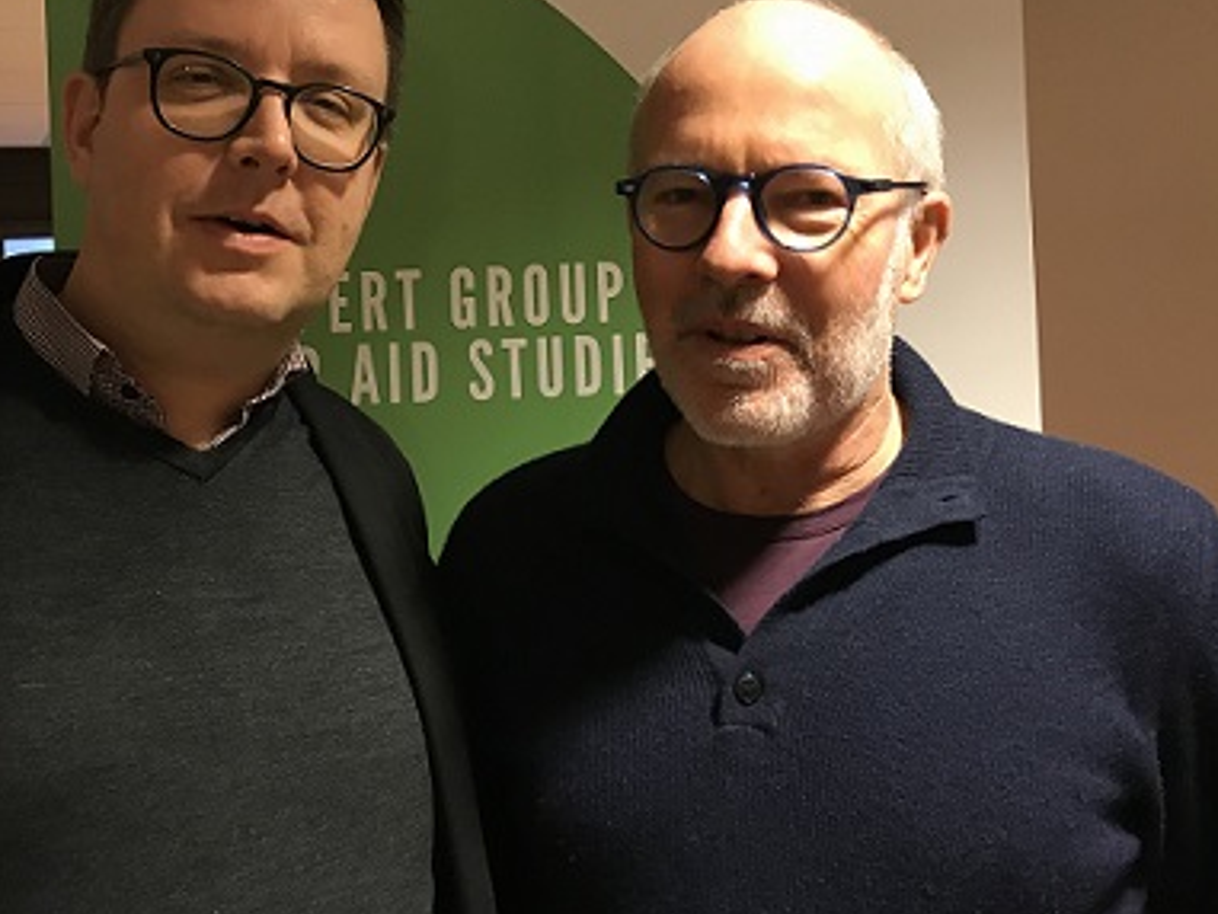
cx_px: 436
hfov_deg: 48.4
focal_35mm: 38
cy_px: 323
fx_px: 1337
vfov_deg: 37.4
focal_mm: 3.99
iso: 80
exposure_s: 1/17
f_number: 1.8
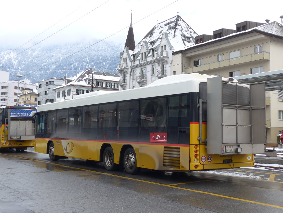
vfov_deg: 31.5
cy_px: 106
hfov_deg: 41.2
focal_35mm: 46
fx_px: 376
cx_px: 142
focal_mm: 9.5
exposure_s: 1/500
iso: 80
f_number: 3
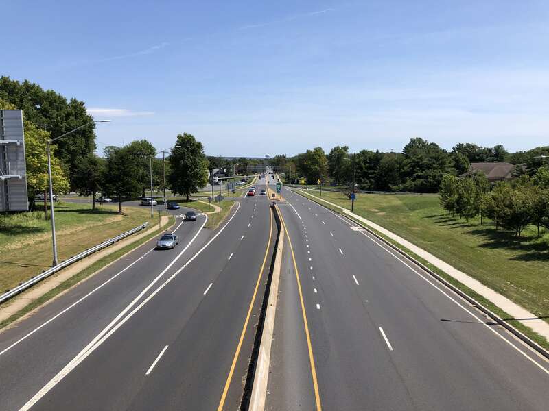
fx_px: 444
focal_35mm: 28
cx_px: 274
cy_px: 206
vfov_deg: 49.7
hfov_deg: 63.4
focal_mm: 4
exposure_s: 1/2315
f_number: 1.8
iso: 20
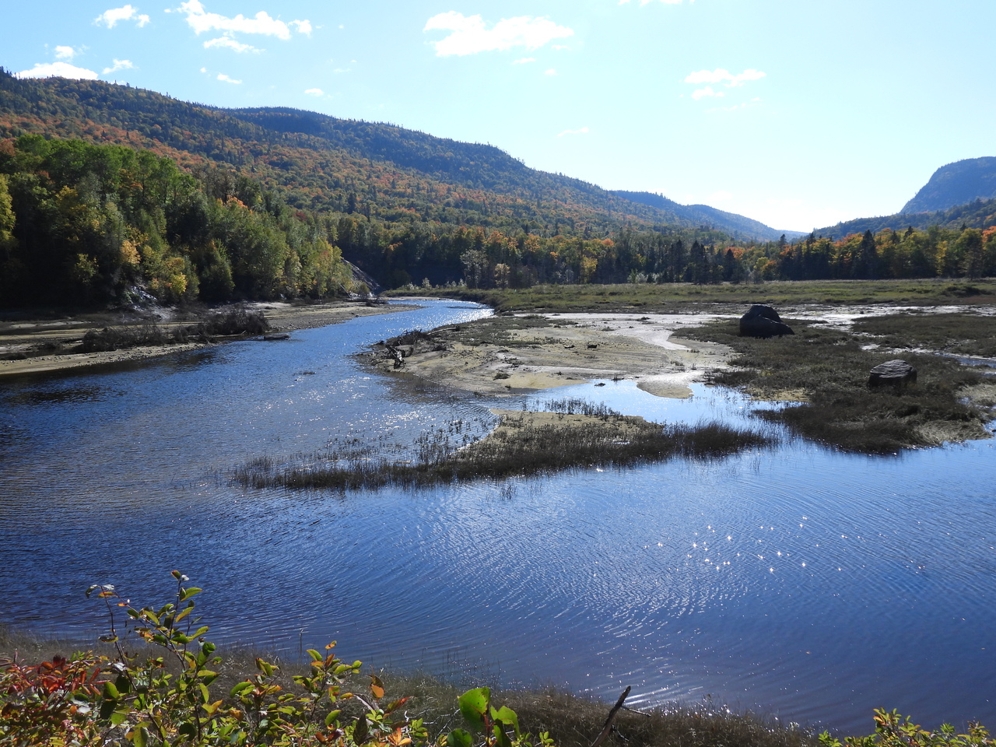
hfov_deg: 60.0
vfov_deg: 46.8
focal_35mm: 30
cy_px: 374
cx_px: 498
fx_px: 863
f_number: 3.2
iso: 100
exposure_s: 1/1600
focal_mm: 5.4
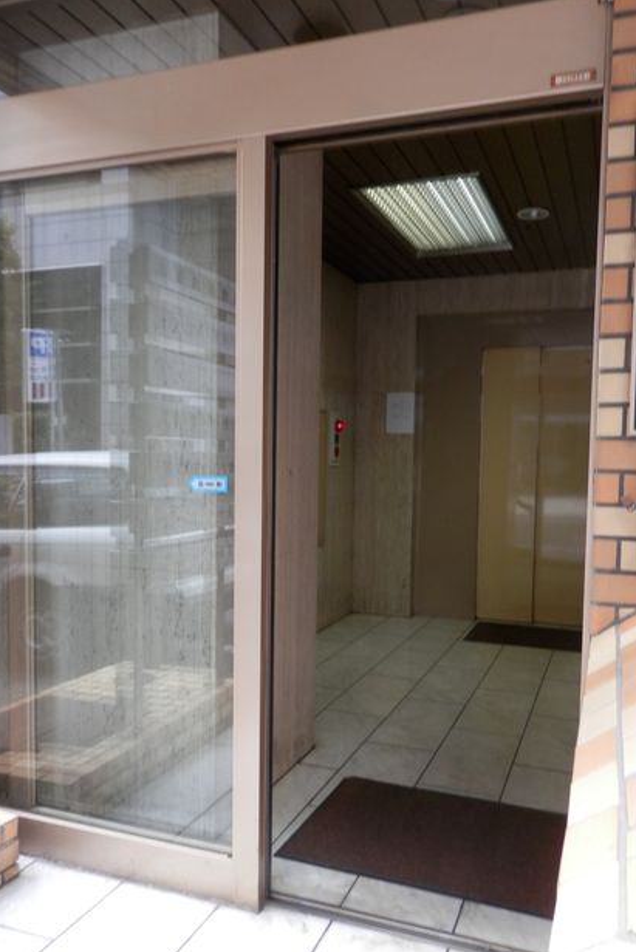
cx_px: 365
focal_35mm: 27
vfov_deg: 67.4
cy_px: 490
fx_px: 715
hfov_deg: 47.8
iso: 125
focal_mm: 4.5
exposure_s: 1/30
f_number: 3
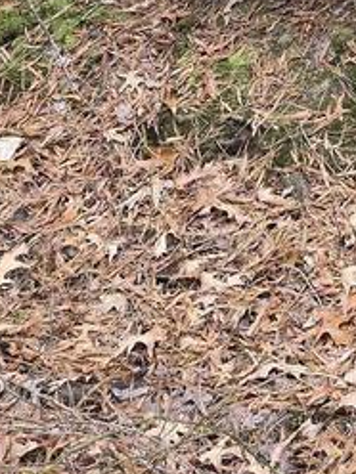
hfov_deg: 13.0
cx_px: 687
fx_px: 1371
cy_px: -461
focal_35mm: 100
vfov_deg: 15.7
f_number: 1.7
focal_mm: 6.3
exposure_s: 1/60
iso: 64
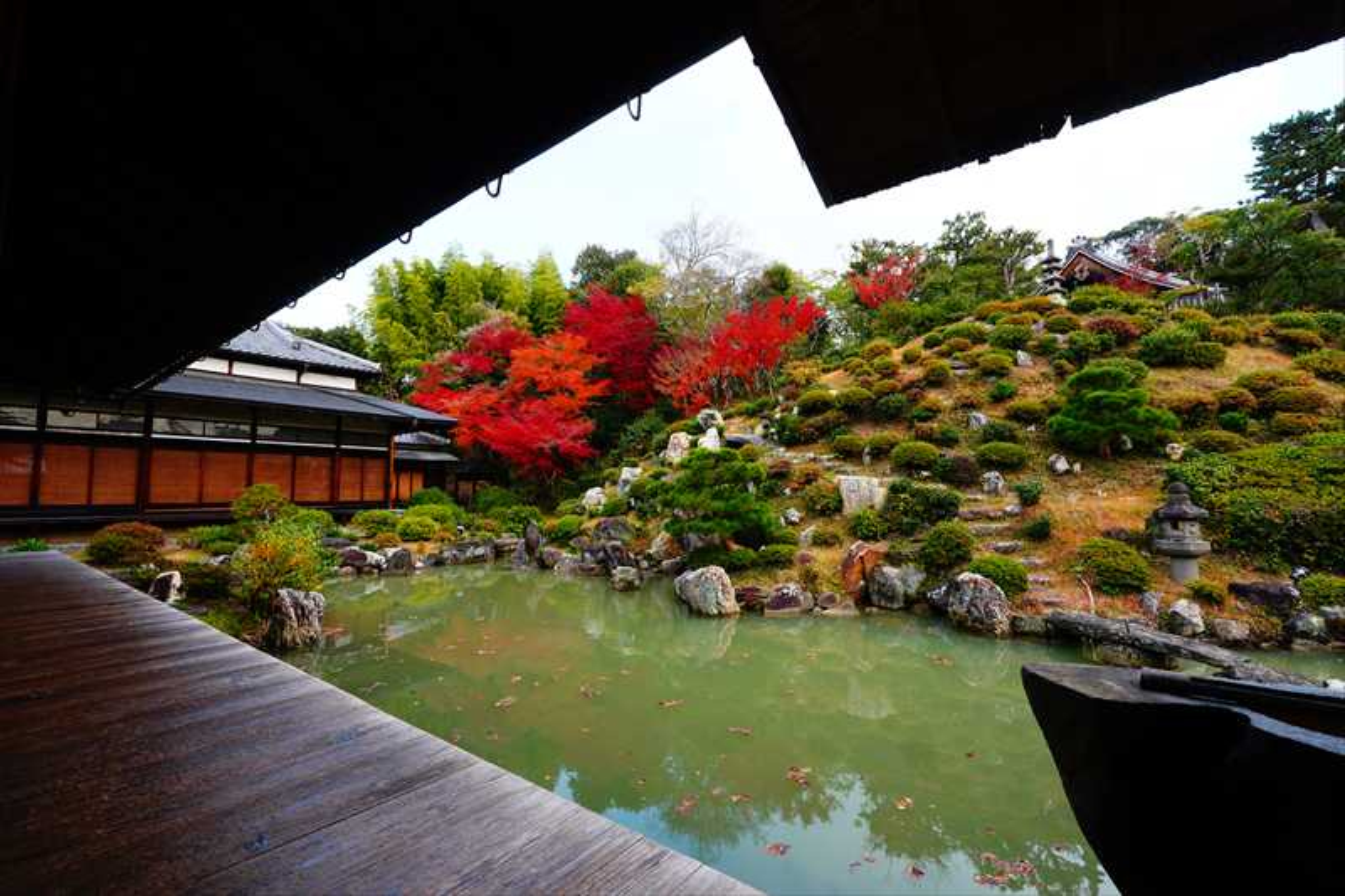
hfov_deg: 100.4
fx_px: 560
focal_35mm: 15
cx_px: 672
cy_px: 448
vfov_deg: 77.3
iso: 100
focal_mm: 10
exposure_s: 1/80
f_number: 6.3
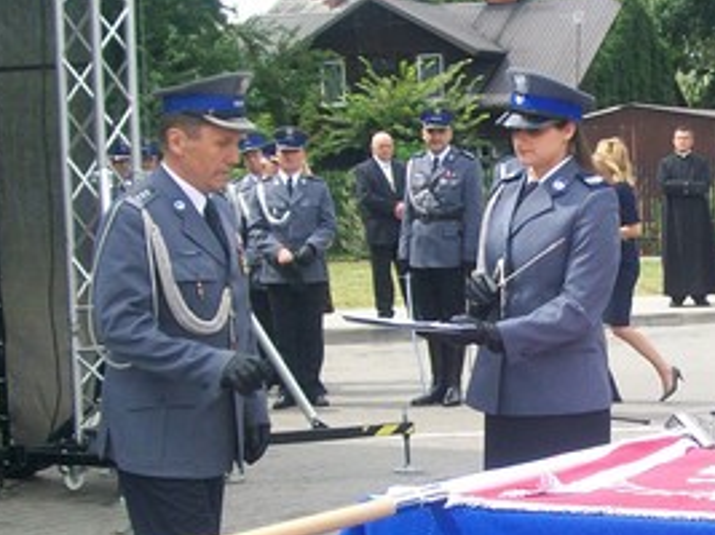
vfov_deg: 13.7
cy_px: 393
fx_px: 2230
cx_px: 624
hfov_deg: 18.0
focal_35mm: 108
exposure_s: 1/320
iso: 64
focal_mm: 7.6
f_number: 3
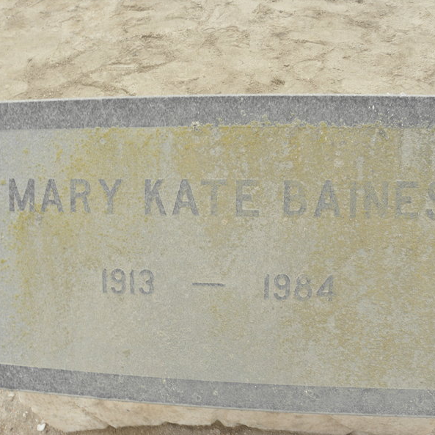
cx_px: 203
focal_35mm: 31
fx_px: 441
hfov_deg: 52.5
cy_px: 216
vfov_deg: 52.5
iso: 64
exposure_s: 1/60
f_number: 5.6
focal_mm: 4.6
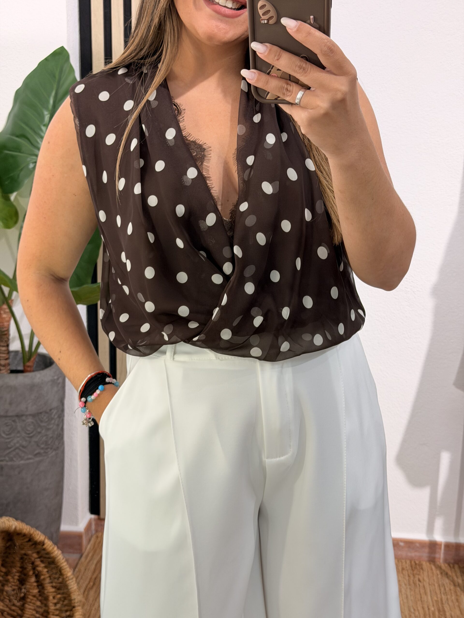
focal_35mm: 48
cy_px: 309
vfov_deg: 39.7
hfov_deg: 30.3
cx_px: 232
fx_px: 858
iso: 80
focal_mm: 6.76
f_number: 1.78
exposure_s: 1/100
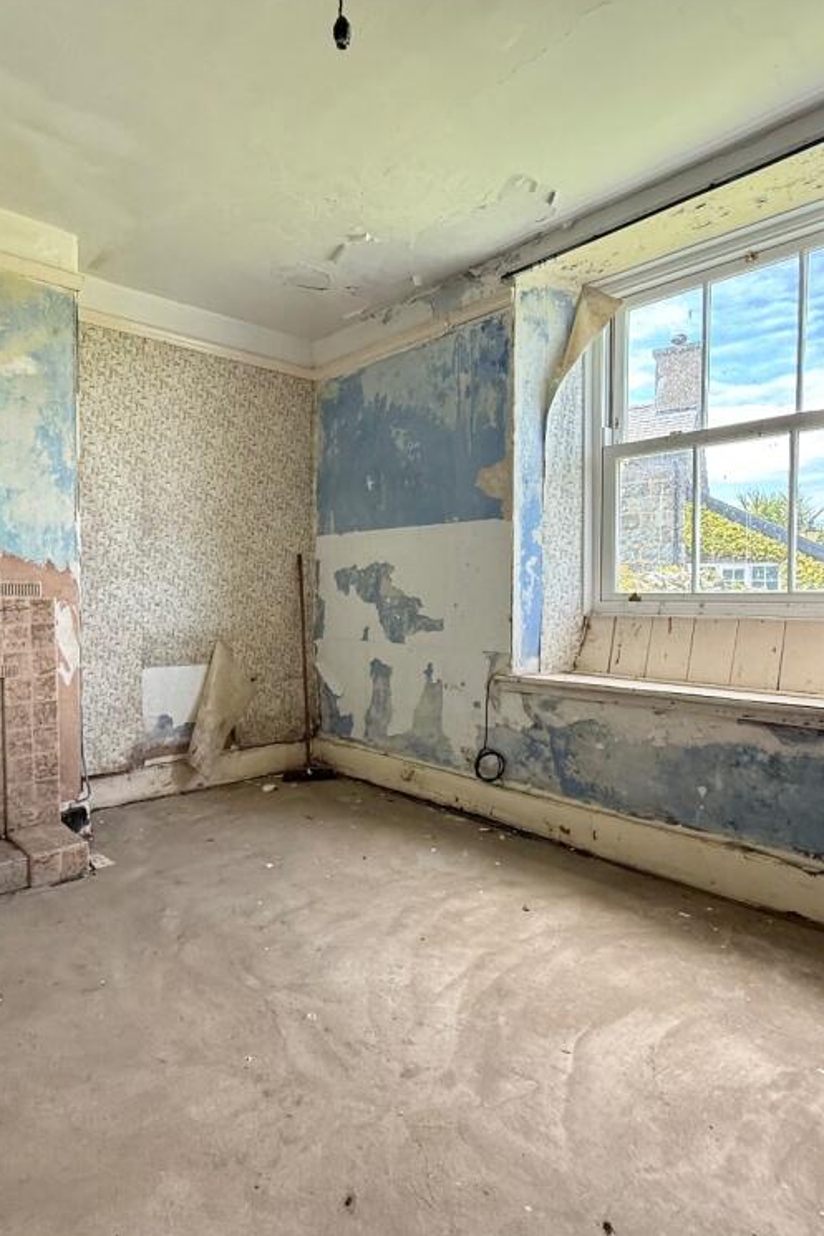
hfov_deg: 61.1
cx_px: 310
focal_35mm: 20
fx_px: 687
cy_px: 616
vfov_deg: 84.0
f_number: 2.2
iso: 160
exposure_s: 1/99
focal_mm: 2.22
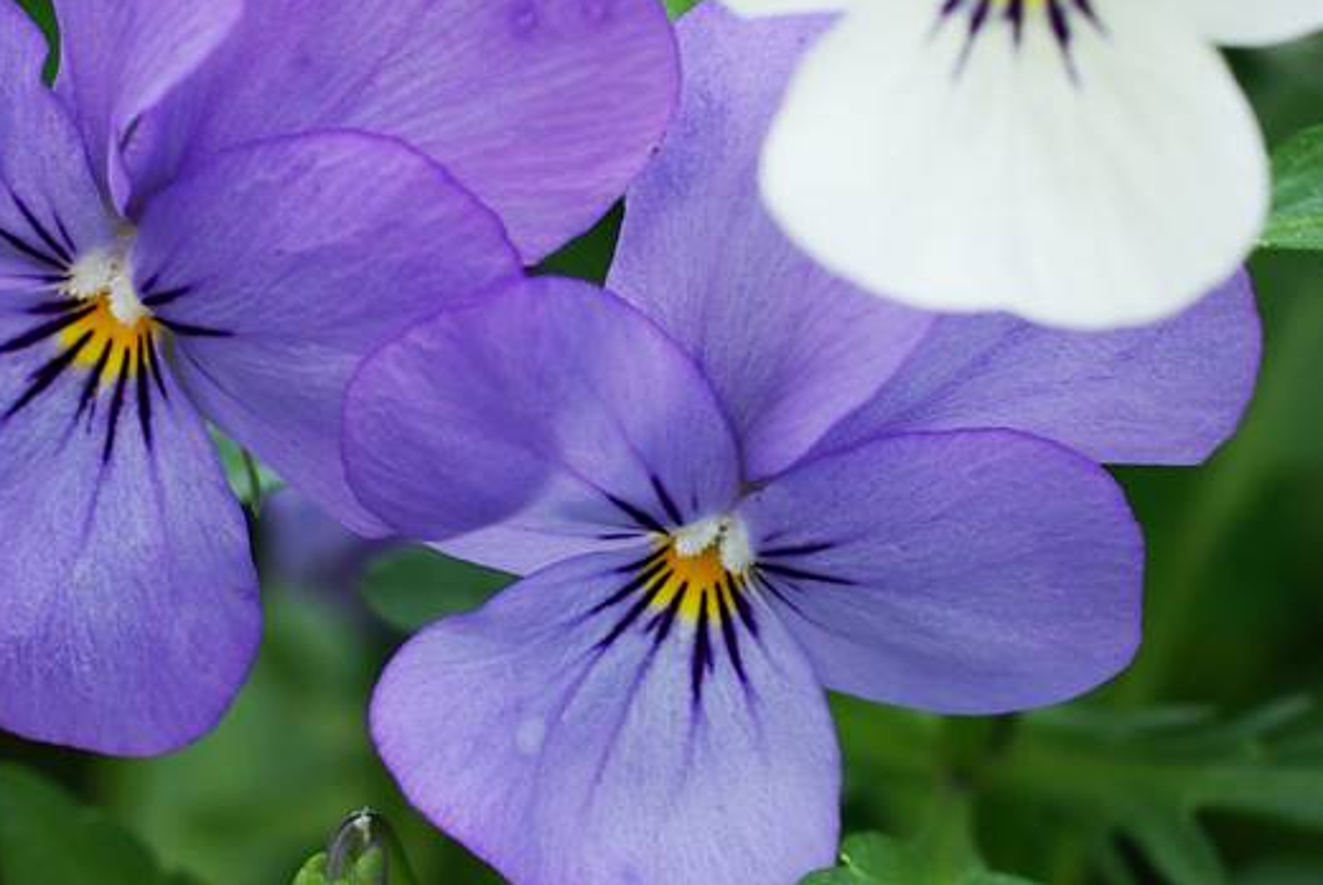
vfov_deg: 8.5
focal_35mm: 162
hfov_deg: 12.7
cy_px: 459
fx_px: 5943
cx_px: 829
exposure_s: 1/125
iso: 100
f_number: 4.5
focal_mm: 35
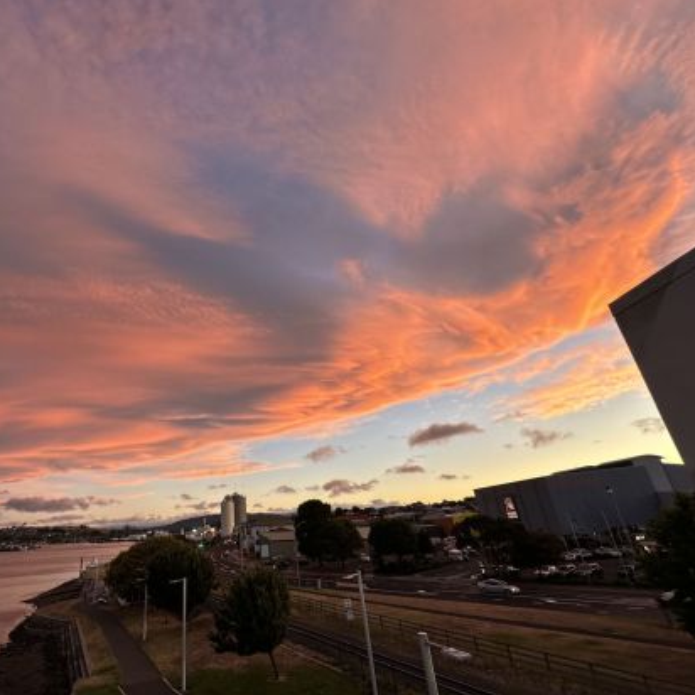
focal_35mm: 18
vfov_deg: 80.7
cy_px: 348
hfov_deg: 78.7
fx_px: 409
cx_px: 246
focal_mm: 2.22
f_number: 2.2
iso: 80
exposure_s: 1/99
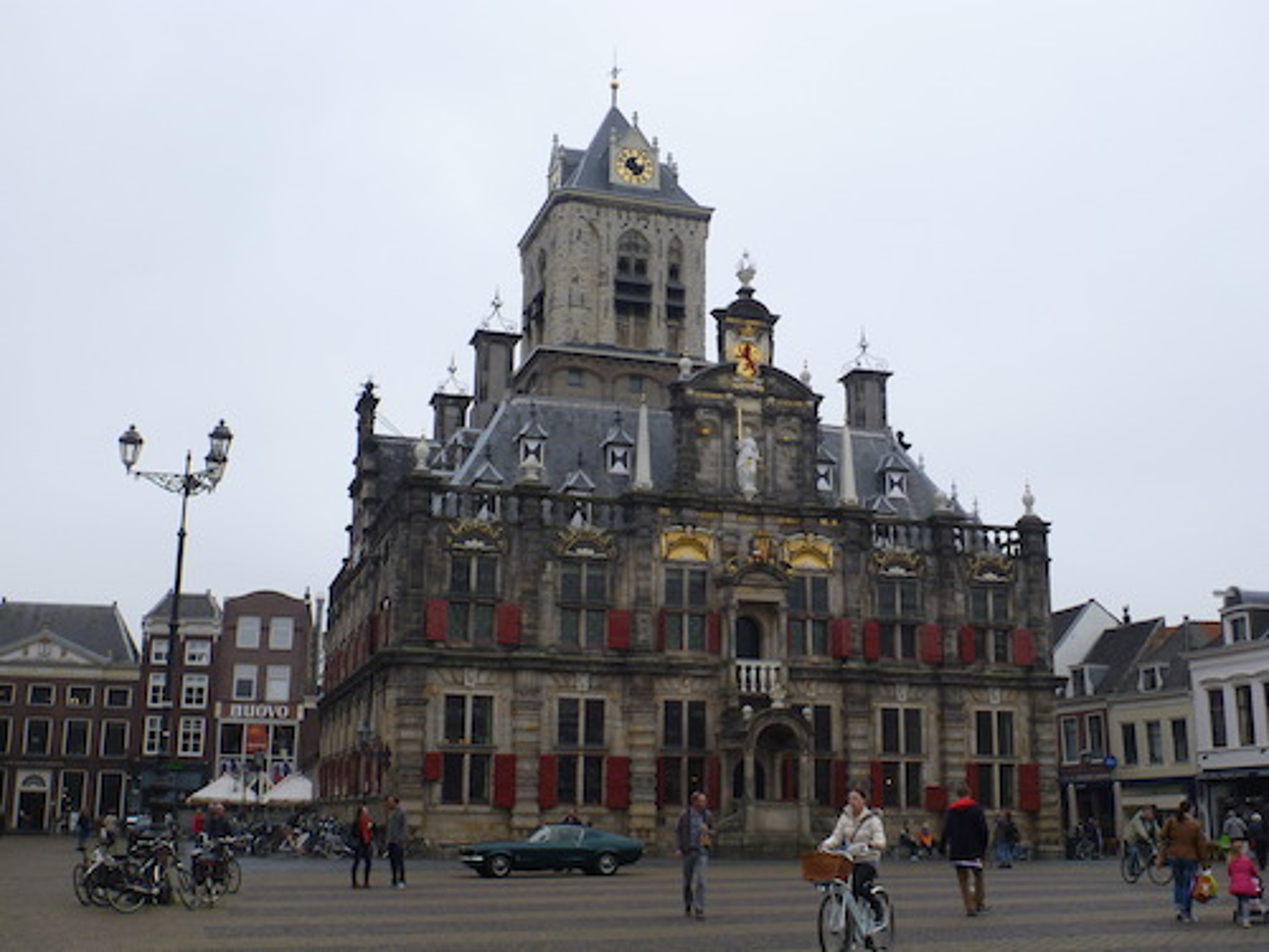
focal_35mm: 38
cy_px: 476
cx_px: 634
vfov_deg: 37.7
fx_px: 1393
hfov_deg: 49.0
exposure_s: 1/400
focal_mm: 6.8
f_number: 4
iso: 100
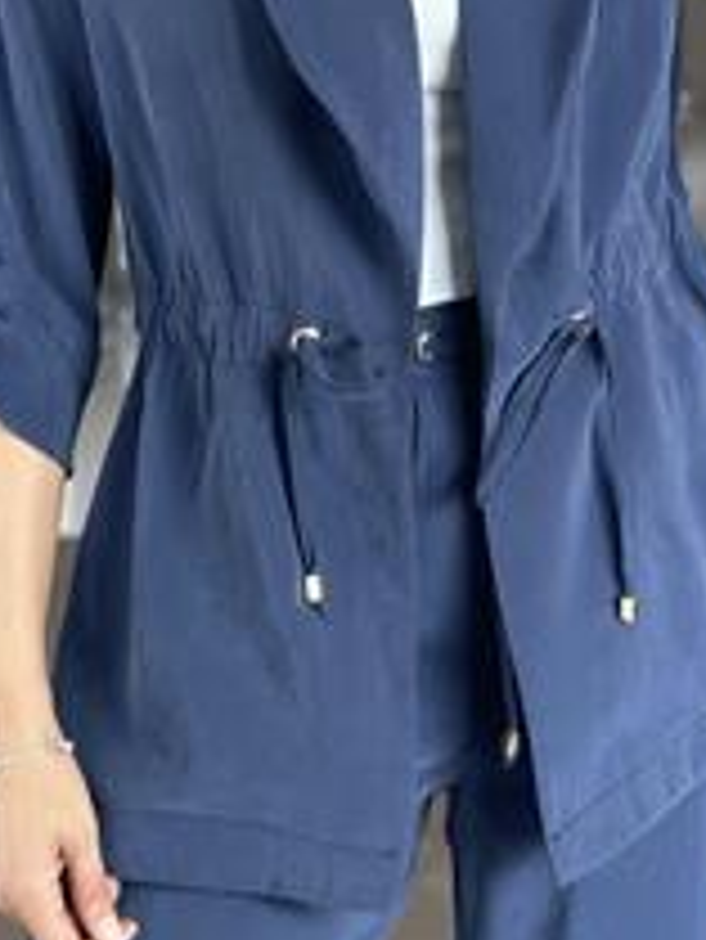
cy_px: 40
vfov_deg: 16.7
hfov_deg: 12.8
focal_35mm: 116
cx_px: 396
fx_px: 3151
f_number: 1.78
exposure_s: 1/121
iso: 125
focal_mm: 6.86
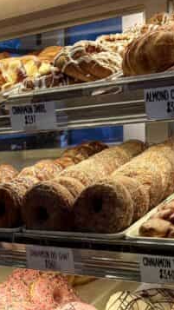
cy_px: 254
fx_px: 615
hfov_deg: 15.0
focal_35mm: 75
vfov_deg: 27.6
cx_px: -85
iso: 125
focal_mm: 6.76
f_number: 1.78
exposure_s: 1/60
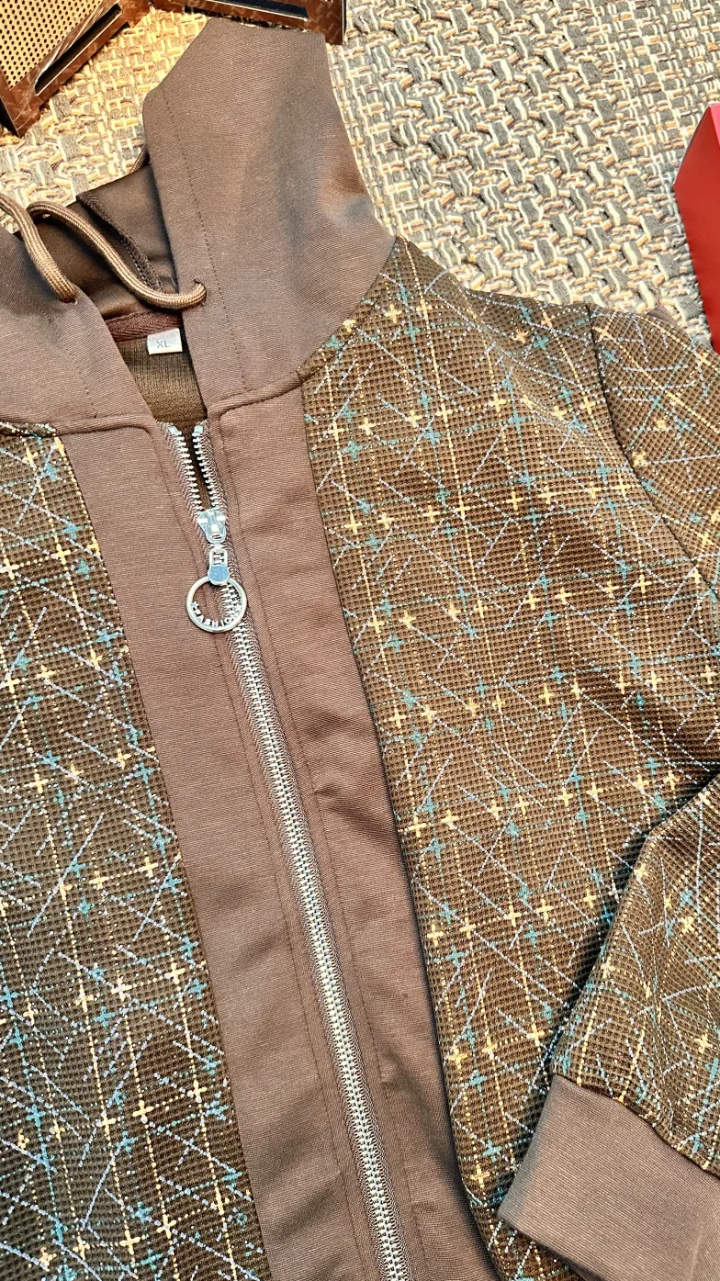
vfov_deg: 69.9
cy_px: 629
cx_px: 458
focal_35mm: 27
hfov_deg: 42.5
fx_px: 917
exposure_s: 1/102
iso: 200
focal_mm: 6.86
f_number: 1.78
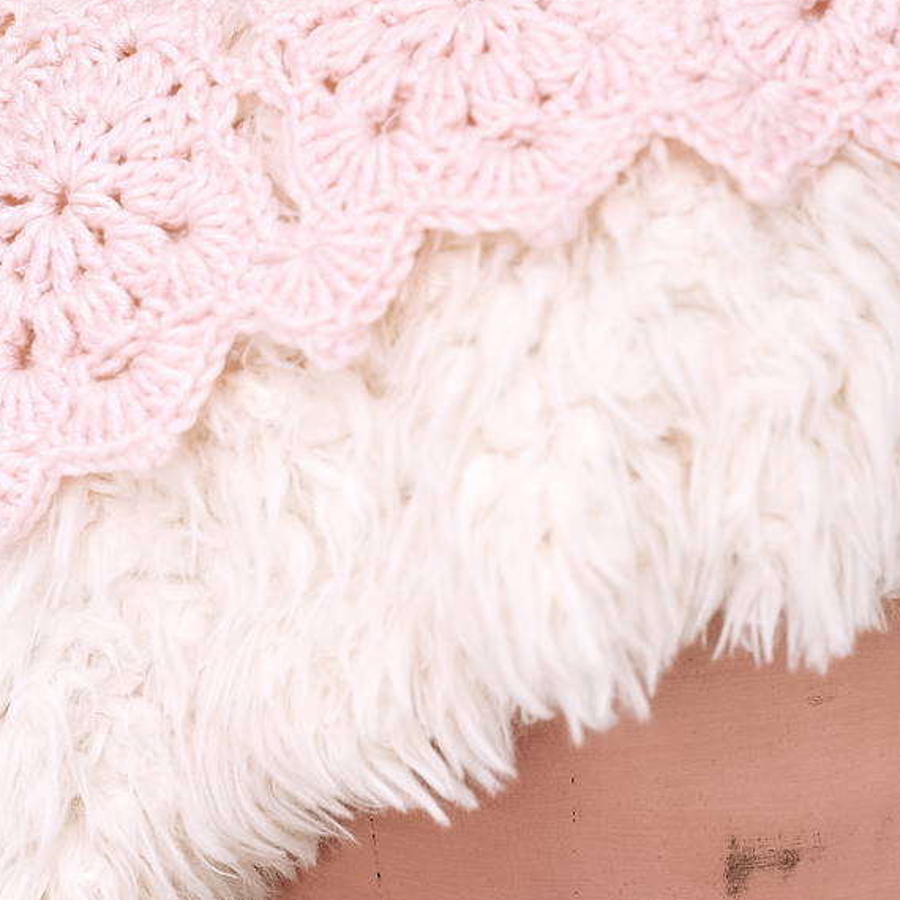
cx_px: 519
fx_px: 2765
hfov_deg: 18.5
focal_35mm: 94
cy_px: 212
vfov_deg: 18.4
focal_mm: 35
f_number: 3.5
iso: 400
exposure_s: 1/250
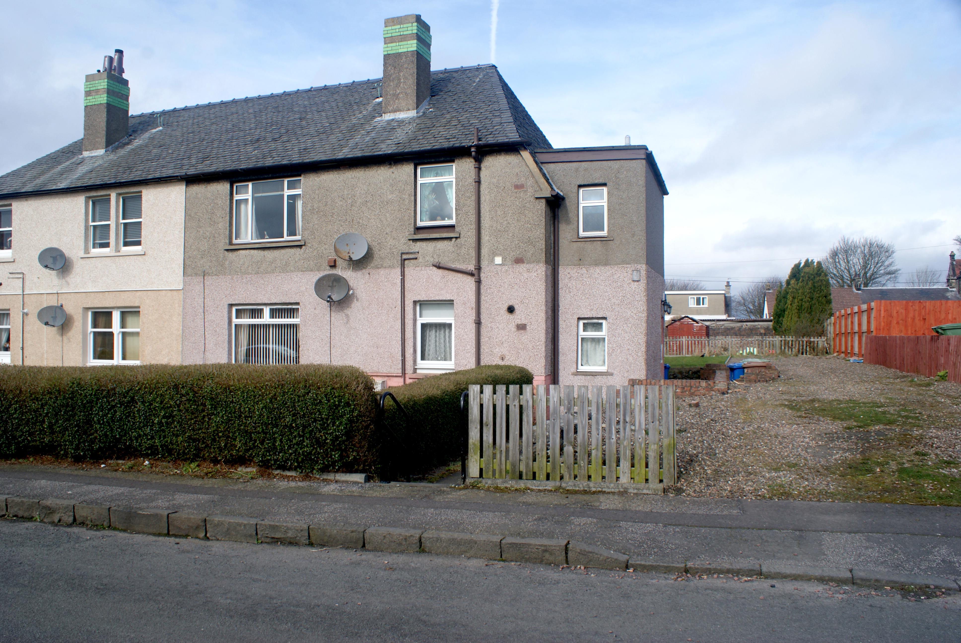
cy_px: 322
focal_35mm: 27
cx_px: 480
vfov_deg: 48.0
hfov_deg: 67.3
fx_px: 722
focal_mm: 18
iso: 100
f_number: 10
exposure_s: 1/125
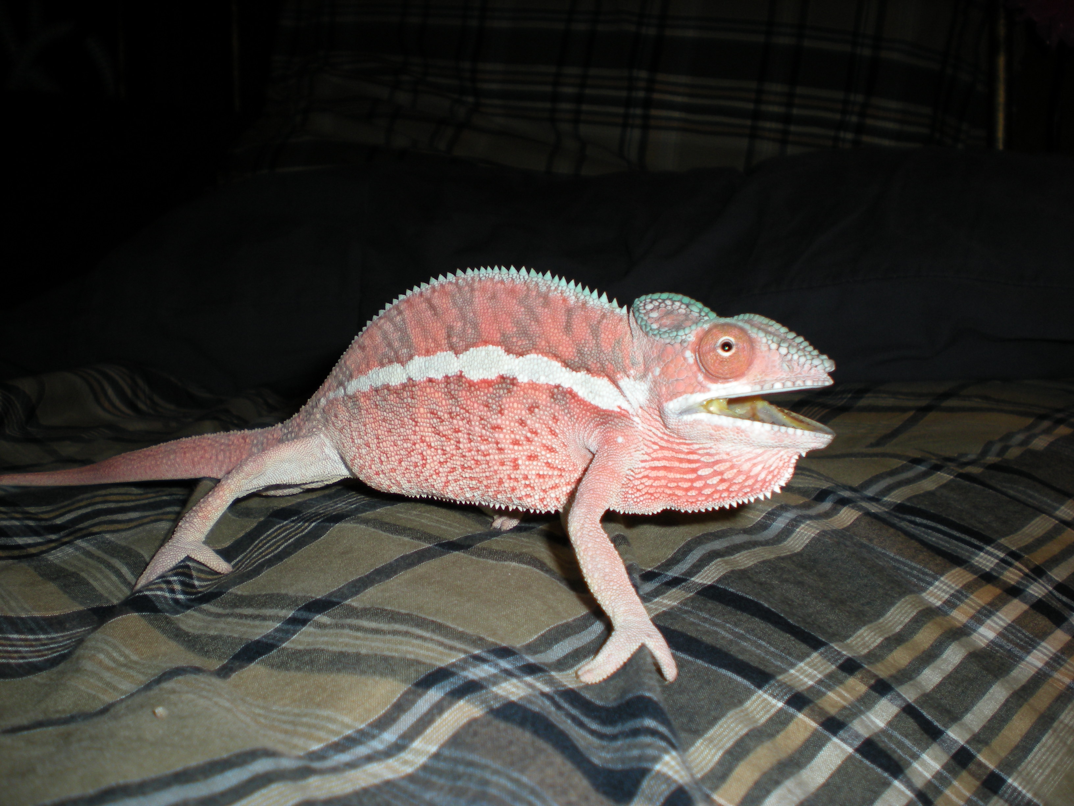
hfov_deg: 49.0
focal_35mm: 38
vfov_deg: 37.7
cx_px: 537
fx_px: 1179
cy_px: 403
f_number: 3.1
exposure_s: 1/60
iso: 64
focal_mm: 6.3
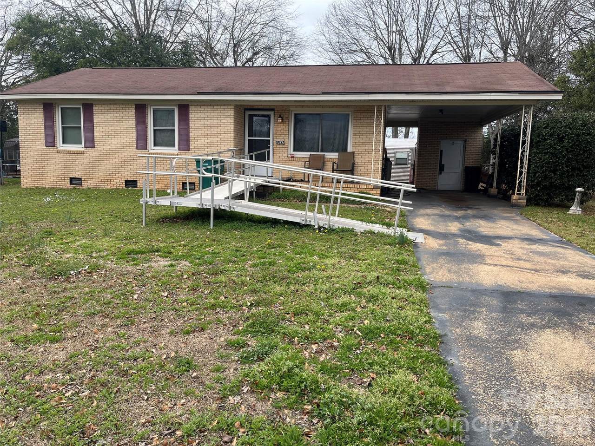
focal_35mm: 26
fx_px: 447
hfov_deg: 67.3
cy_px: 223
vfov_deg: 53.1
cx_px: 298
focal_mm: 5.1
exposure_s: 1/1695
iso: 50
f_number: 1.6
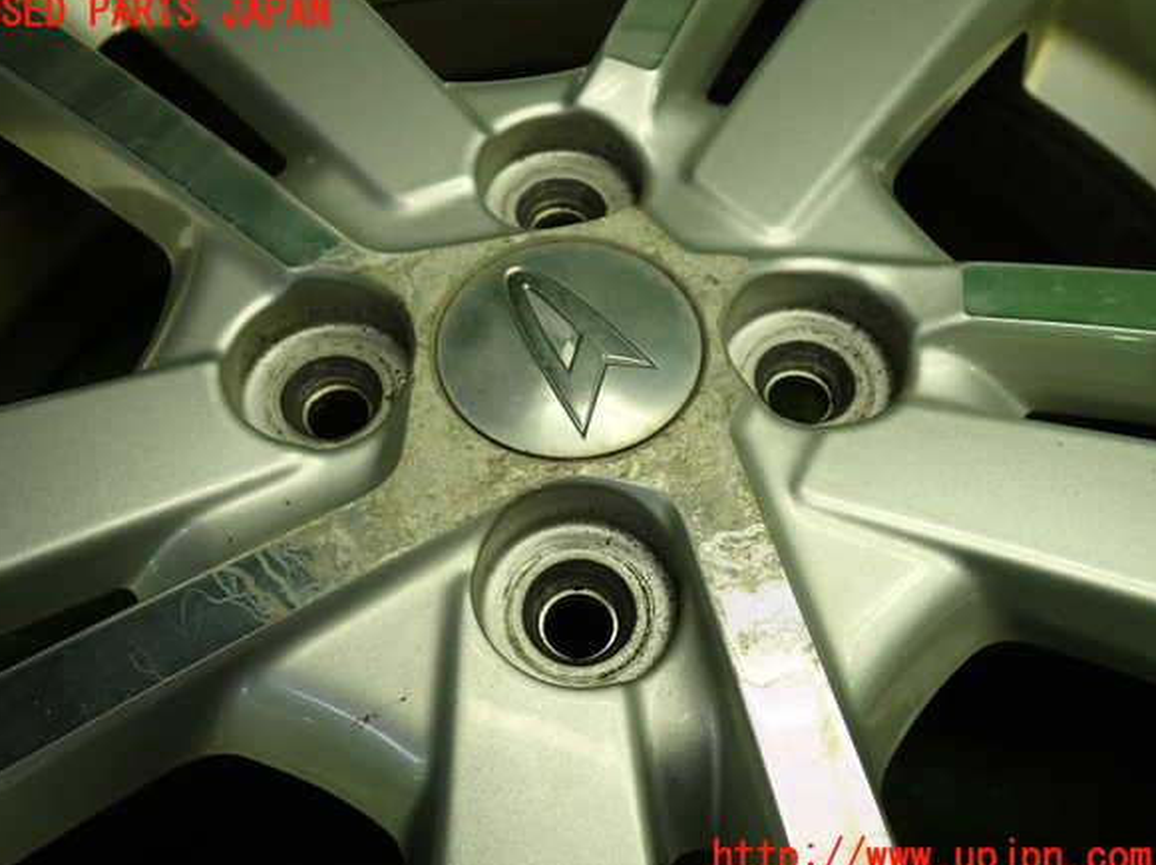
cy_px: 435
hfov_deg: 58.4
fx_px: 1035
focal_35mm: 31
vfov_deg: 45.4
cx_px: 565
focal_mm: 5.4
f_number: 2.3
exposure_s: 1/80
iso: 100
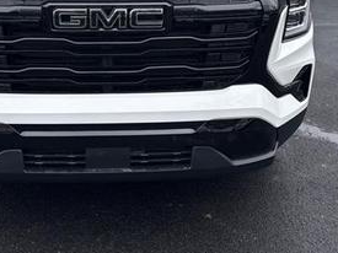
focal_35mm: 44
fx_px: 429
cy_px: 42
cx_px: 107
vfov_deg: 31.8
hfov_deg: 42.3
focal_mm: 6.76
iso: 80
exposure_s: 1/1689
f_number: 1.78
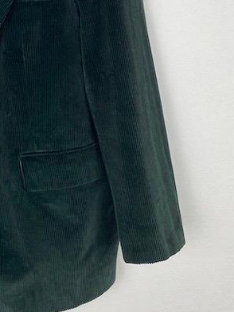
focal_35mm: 65
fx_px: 586
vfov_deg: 28.9
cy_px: 46
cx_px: -53
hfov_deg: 20.9
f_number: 1.8
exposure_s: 1/100
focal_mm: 4.25
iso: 100
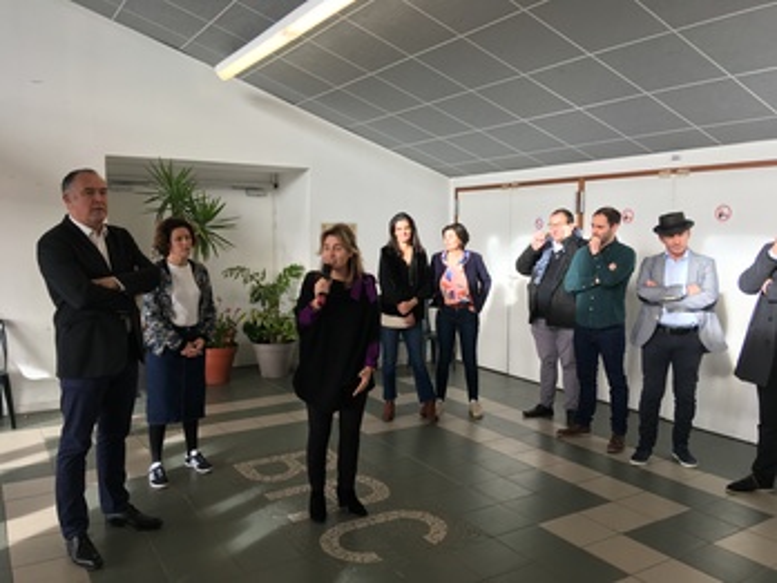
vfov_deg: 48.2
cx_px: 388
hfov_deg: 61.7
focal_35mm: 29
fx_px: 651
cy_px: 292
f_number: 2.2
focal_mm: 4.15
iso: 32
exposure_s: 1/100
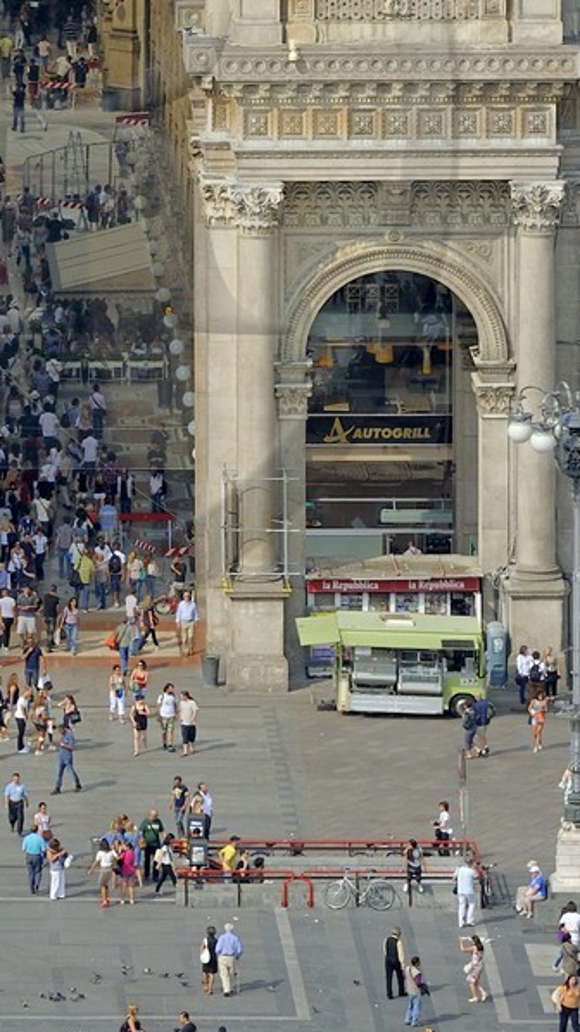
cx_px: -81
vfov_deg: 5.0
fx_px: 11876
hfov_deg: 2.8
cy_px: 124
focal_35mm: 434
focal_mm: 155
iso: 200
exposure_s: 1/200
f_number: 10
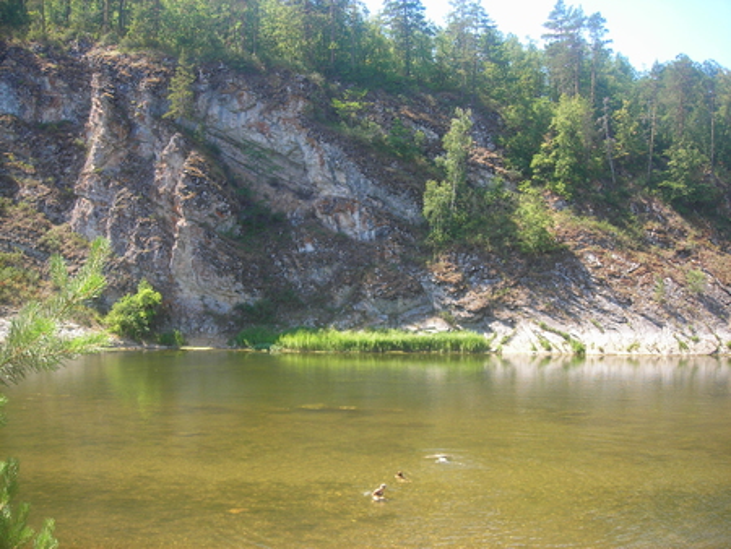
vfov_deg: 37.8
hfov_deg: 49.0
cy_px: 274
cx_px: 366
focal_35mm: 38
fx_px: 803
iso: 50
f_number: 3.2
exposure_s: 1/110
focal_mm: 6.3
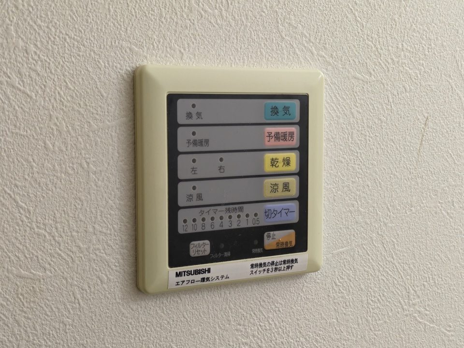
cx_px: 232
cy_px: 174
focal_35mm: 51
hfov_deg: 37.5
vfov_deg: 28.6
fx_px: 684
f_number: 1.89
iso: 214
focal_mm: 5.43
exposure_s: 1/120
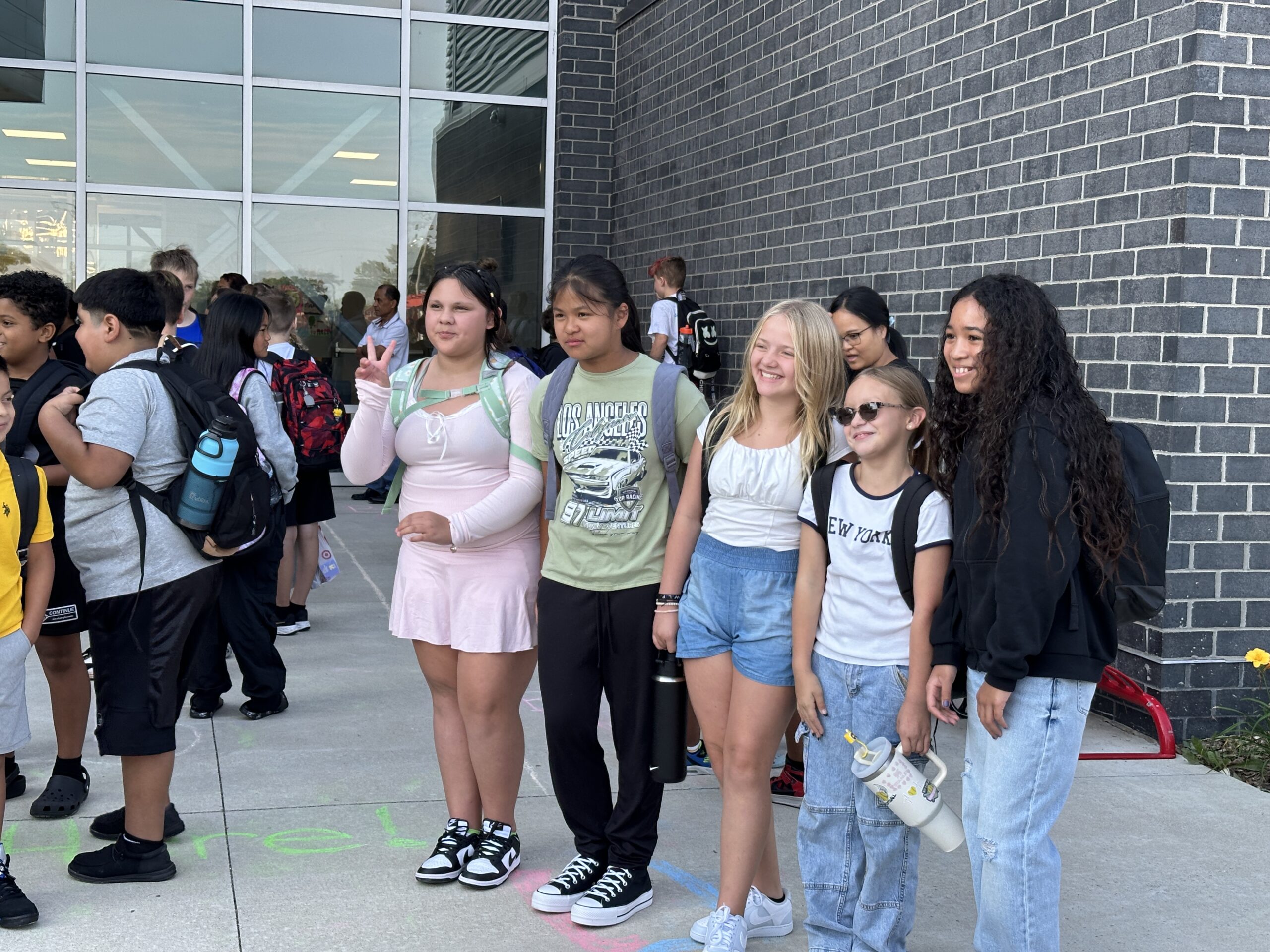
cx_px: 635
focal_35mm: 48
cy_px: 476
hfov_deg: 39.7
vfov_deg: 30.3
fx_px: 1761
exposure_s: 1/435
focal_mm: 6.86
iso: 64
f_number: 1.78
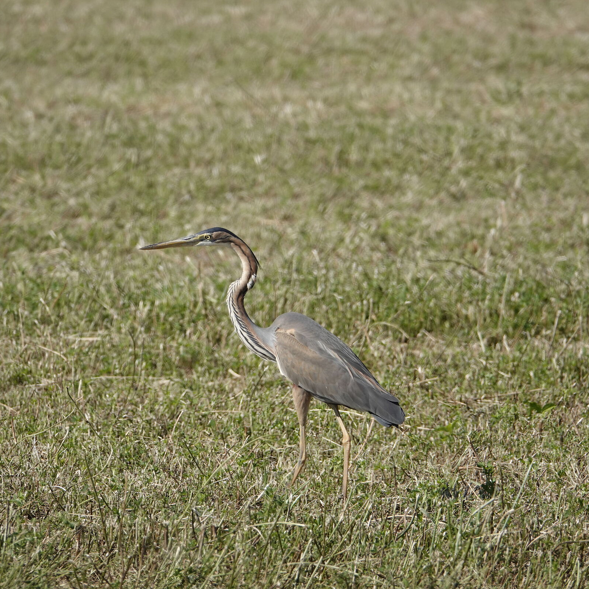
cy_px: 294
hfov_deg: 2.4
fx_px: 13937
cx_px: 251
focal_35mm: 724
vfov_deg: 2.4
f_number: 4
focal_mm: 207.88
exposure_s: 1/800
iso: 100
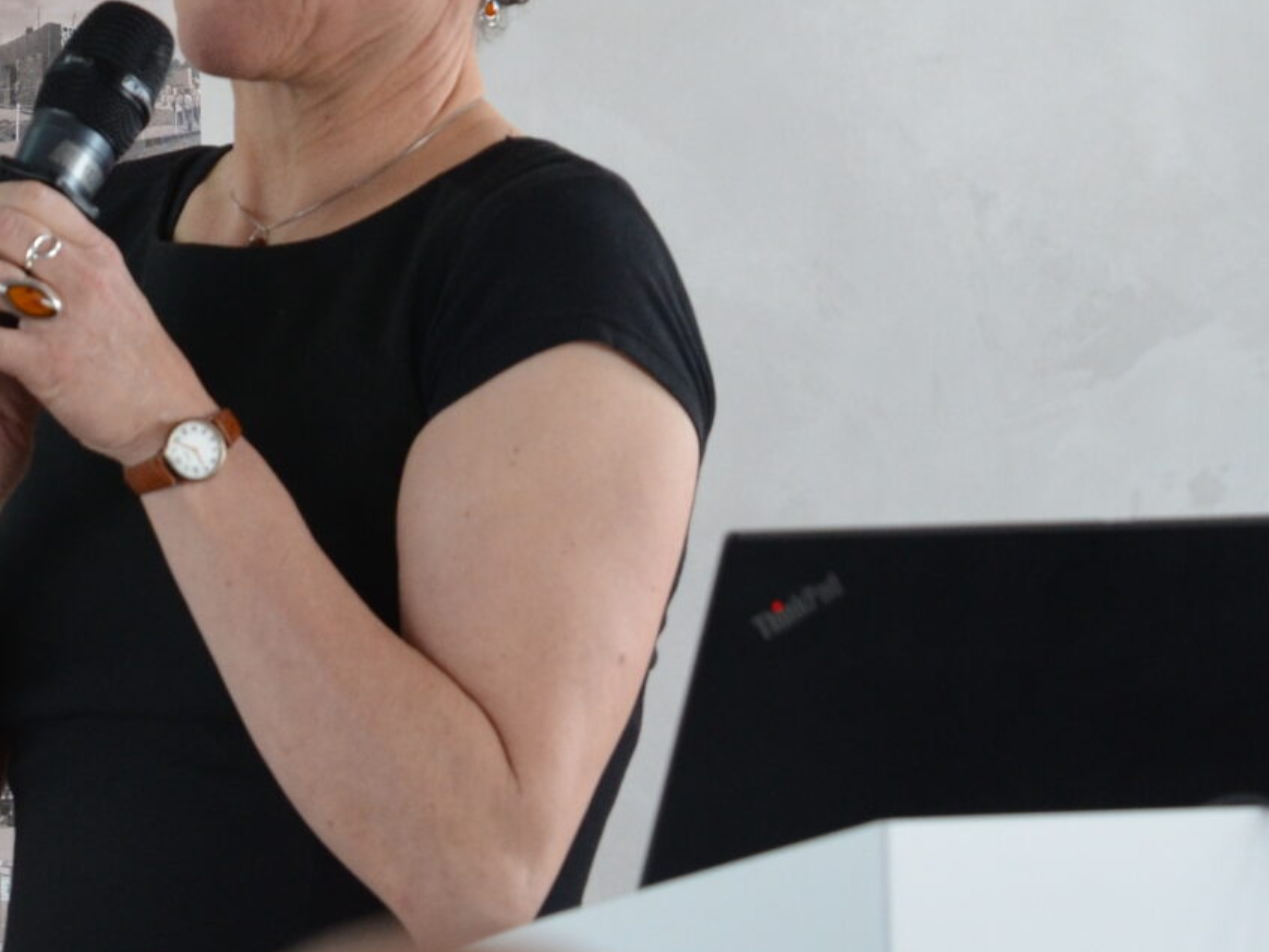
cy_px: -256
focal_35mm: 870
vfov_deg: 1.7
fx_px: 31889
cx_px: 408
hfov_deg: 2.3
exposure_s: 1/250
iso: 800
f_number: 4
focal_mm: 200
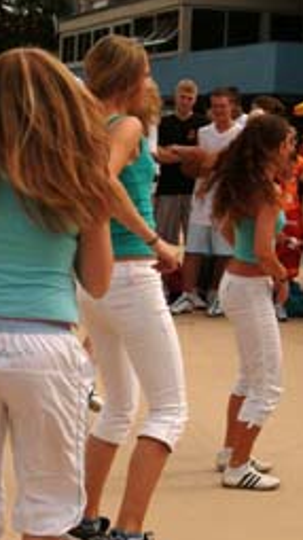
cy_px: 273
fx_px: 1360
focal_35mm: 95
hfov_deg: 12.7
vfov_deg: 22.5
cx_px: 92
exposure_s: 1/500
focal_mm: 28
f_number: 11
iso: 200
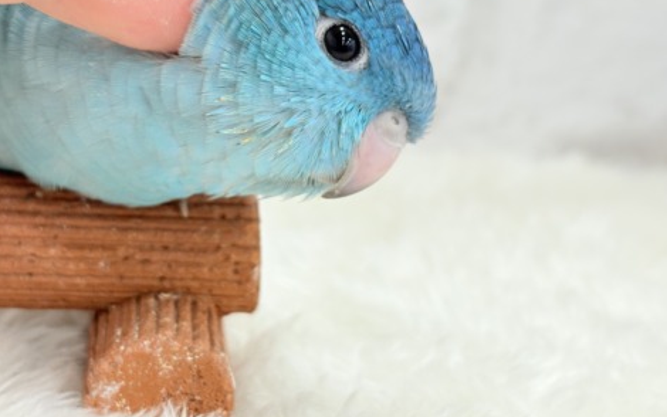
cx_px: 292
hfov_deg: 27.5
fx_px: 1364
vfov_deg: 17.3
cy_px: 92
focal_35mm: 75
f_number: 1.6
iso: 50
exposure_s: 1/50
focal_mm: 5.96
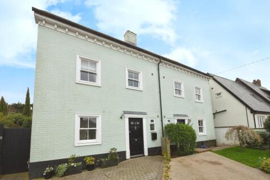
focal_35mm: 15
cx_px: 135
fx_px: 113
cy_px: 90
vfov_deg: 77.4
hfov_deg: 100.4
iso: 640
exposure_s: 1/320
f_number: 8
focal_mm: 10
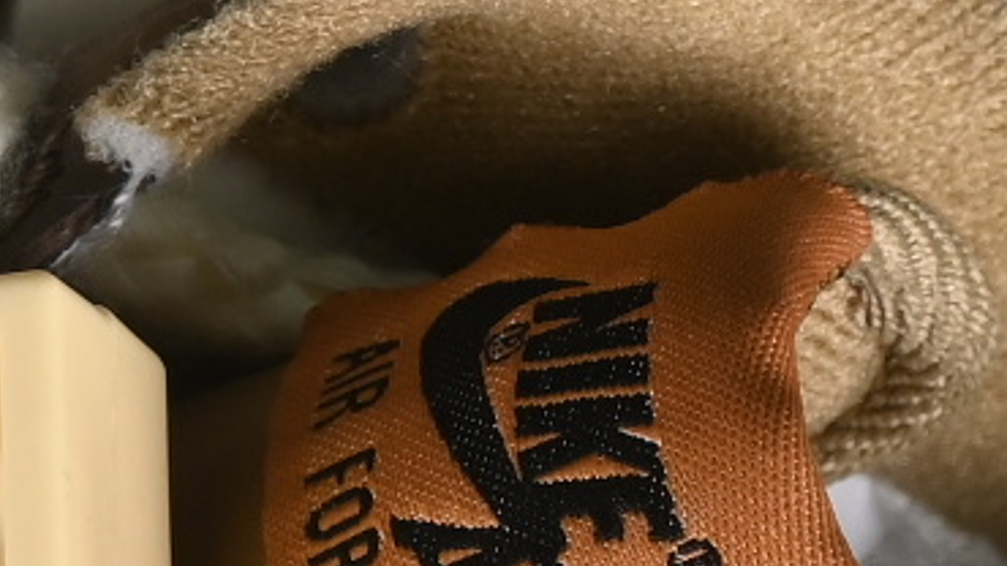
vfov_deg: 2.1
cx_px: -248
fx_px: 15778
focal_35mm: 591
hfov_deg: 3.6
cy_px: 580
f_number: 7.1
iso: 160
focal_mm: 50
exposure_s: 1/80
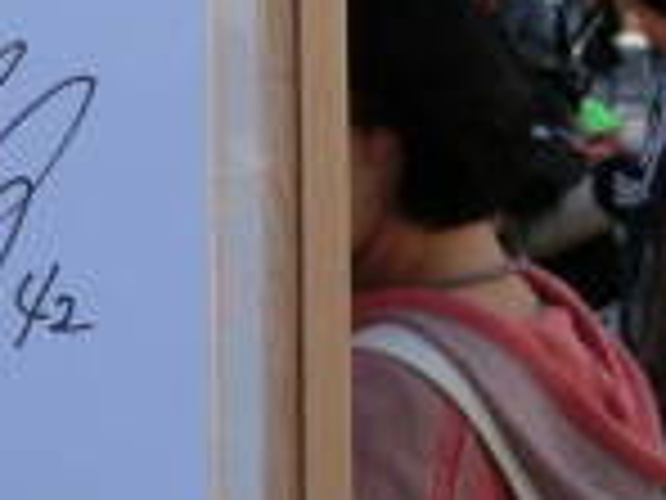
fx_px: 2540
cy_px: 178
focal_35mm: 132
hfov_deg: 13.7
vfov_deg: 11.2
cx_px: -432
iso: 80
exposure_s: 1/320
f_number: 4.1
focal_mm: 6.9
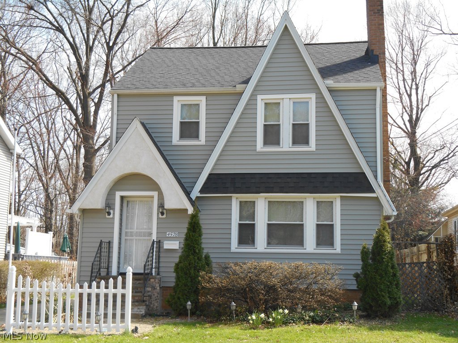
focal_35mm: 53
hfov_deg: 36.2
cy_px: 172
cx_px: 229
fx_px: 701
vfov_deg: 27.5
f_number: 4.2
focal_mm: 9.5
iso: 80
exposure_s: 1/200
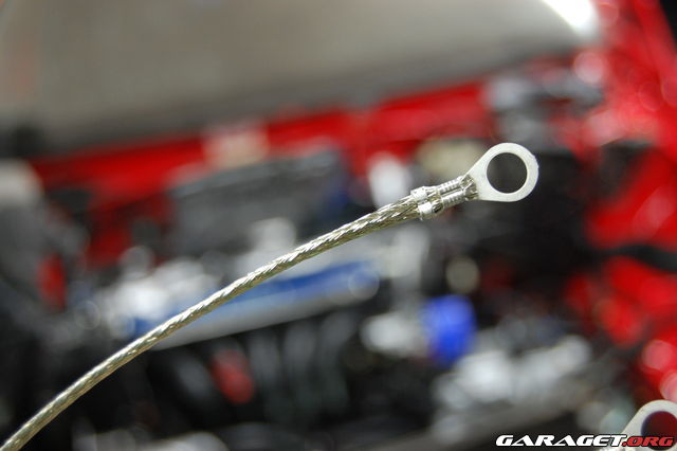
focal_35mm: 60
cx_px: 338
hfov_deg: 33.4
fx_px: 1128
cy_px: 226
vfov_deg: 22.6
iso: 800
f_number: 5
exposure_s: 1/20
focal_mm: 40
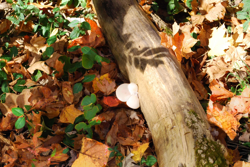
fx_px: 574
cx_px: 125
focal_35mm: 82
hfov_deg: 24.6
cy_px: 84
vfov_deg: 16.6
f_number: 8
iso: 280
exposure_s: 1/60
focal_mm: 55
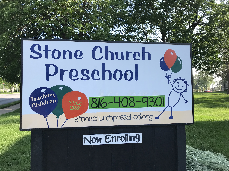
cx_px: 114
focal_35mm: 28
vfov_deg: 49.7
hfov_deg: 63.4
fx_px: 185
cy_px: 86
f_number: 1.8
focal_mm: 3.99
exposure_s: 1/660
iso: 20
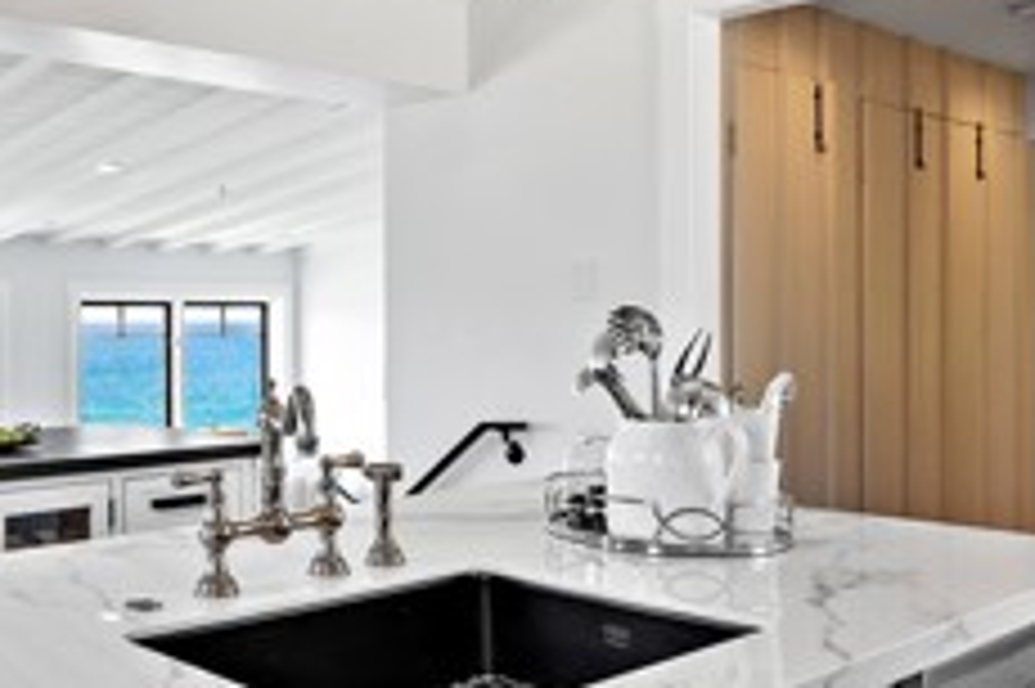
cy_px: 317
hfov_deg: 45.7
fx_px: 1120
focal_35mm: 39
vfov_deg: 34.1
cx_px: 140
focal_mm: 14
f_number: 7.1
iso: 125
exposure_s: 1/8
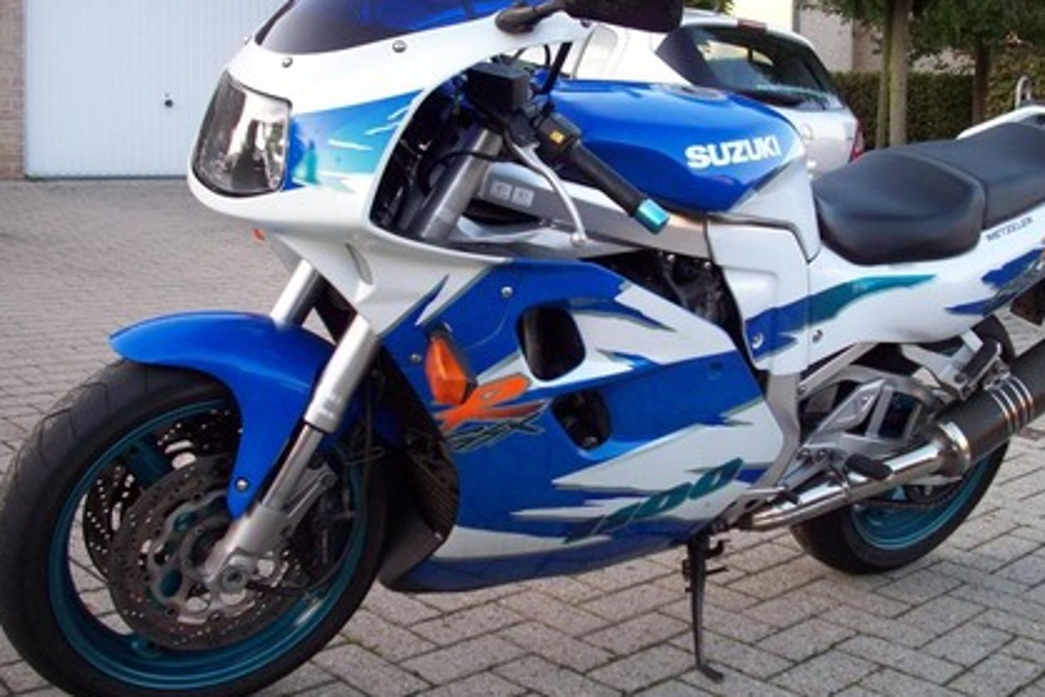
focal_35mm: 46
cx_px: 570
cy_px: 299
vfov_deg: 29.2
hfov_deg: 42.7
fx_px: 1336
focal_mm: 6.2
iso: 80
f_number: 2.8
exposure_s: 1/106
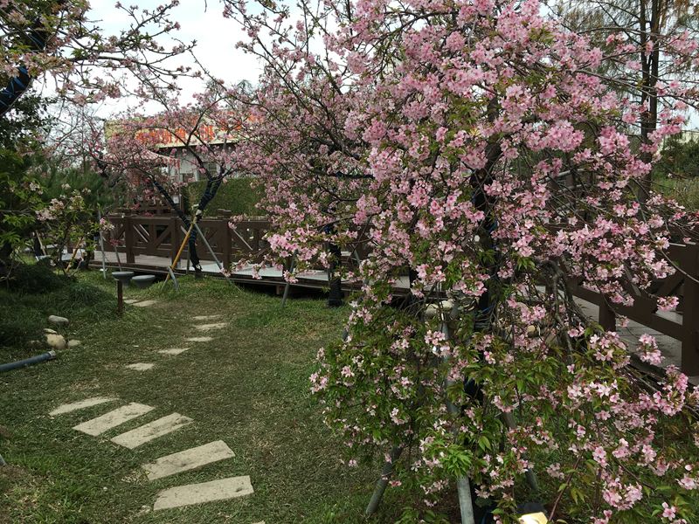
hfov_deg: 61.7
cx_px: 350
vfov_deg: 48.2
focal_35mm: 29
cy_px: 262
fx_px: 586
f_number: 2.2
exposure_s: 1/316
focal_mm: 4.15
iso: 25
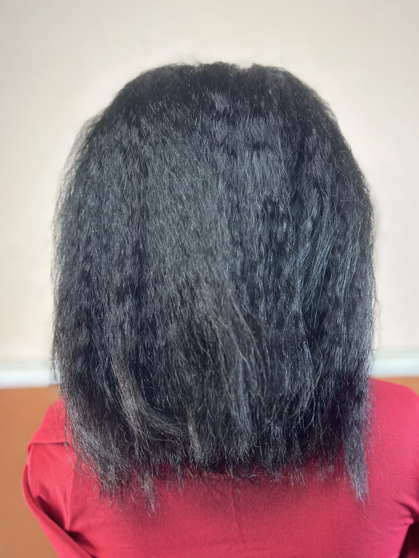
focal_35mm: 48
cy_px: 279
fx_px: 775
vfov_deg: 39.7
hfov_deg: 30.3
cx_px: 210
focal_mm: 6.86
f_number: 1.78
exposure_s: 1/110
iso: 125
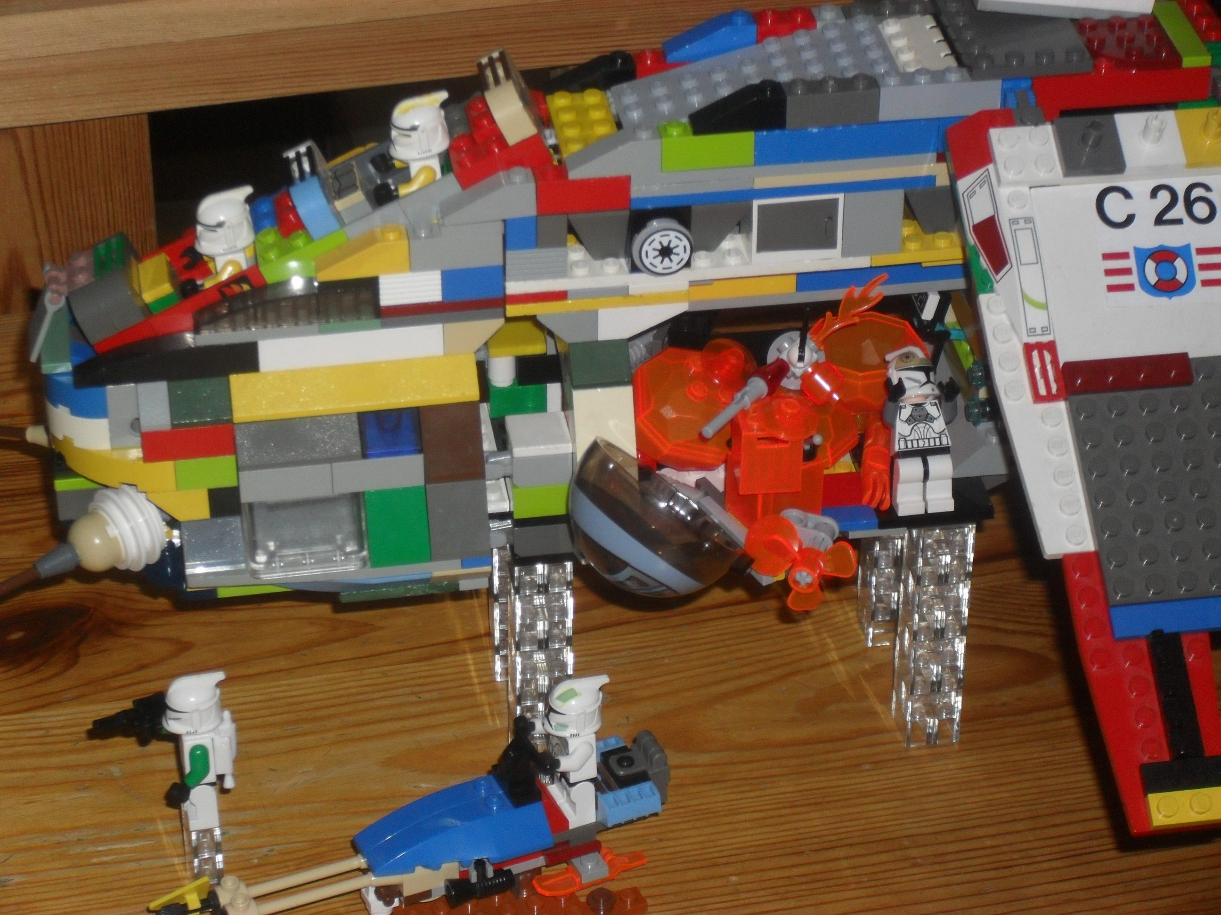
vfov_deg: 14.1
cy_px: 458
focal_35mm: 105
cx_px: 610
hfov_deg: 18.7
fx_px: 3704
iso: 200
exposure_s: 1/60
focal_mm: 18.9
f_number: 5.8
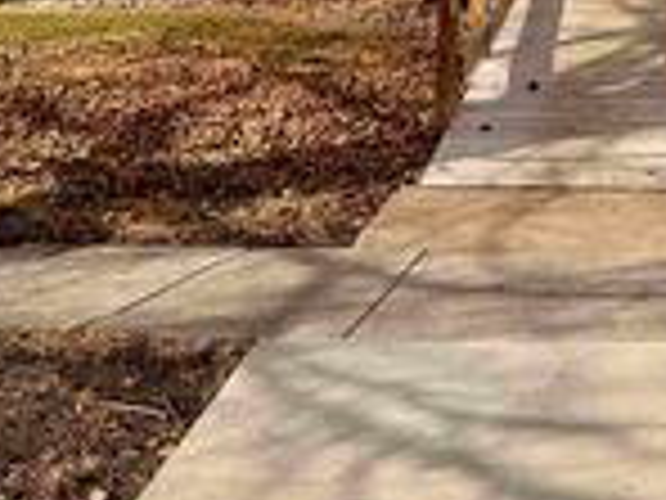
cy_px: -209
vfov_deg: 16.8
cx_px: 693
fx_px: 1558
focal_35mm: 81
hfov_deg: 23.0
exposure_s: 1/6173
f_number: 1.78
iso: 80
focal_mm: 6.76
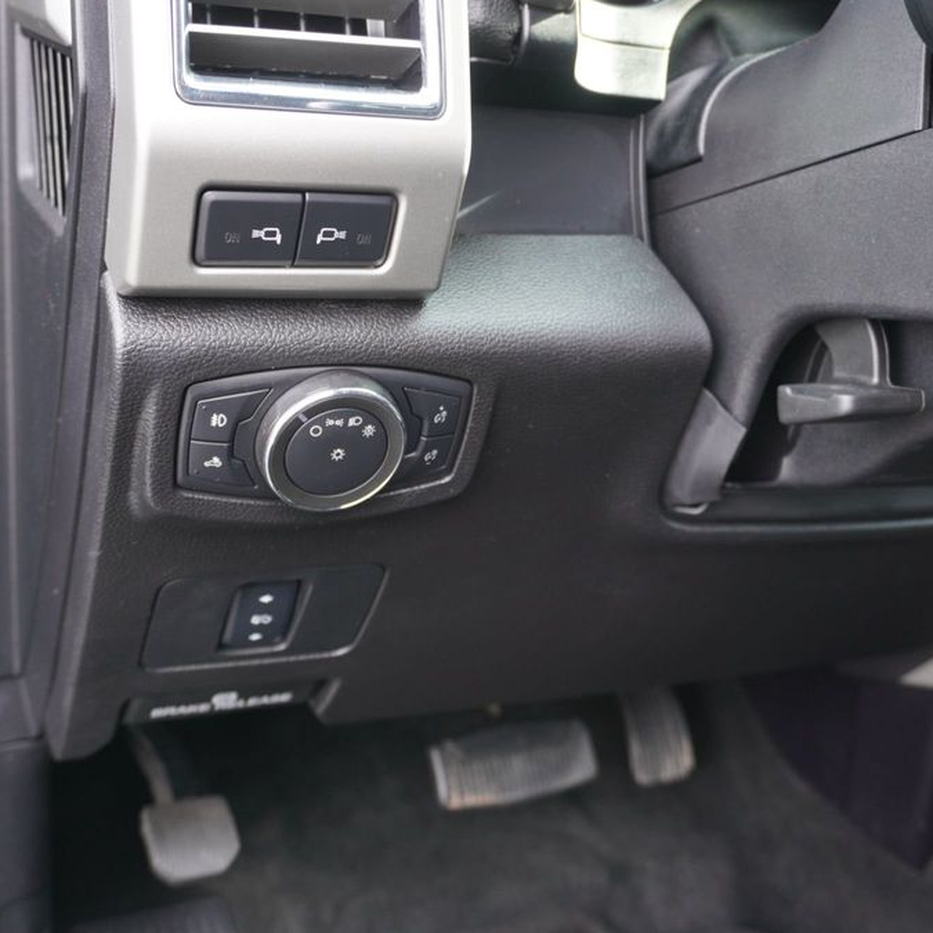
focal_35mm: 41
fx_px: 1239
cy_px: 462
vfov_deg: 41.3
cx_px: 449
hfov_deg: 41.2
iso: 500
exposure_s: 1/60
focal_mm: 21
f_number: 4
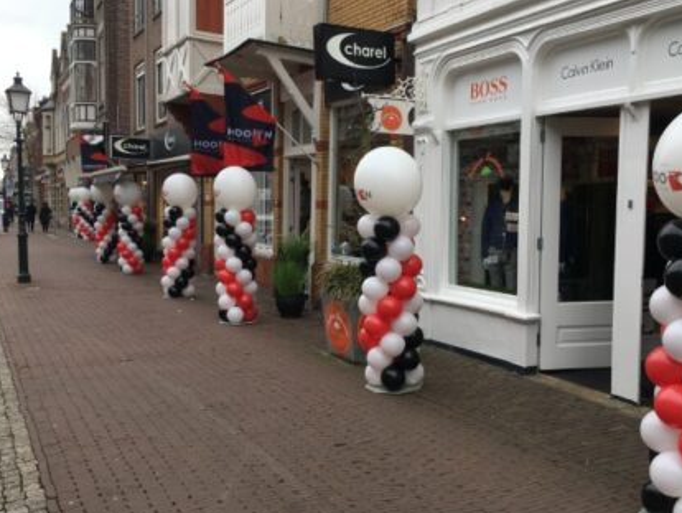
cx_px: 400
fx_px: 690
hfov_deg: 52.3
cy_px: 280
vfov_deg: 40.7
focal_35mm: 35
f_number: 2.2
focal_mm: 4.15
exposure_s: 1/481
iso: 25
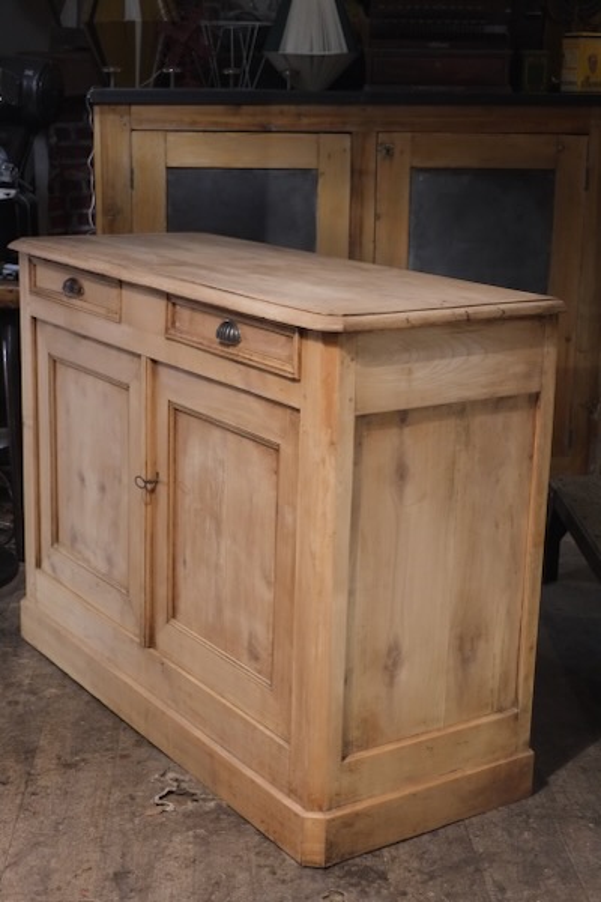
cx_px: 300
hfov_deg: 25.5
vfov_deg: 37.5
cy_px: 451
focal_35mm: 53
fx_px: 1327
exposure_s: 1/125
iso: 3200
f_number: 5
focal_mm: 35
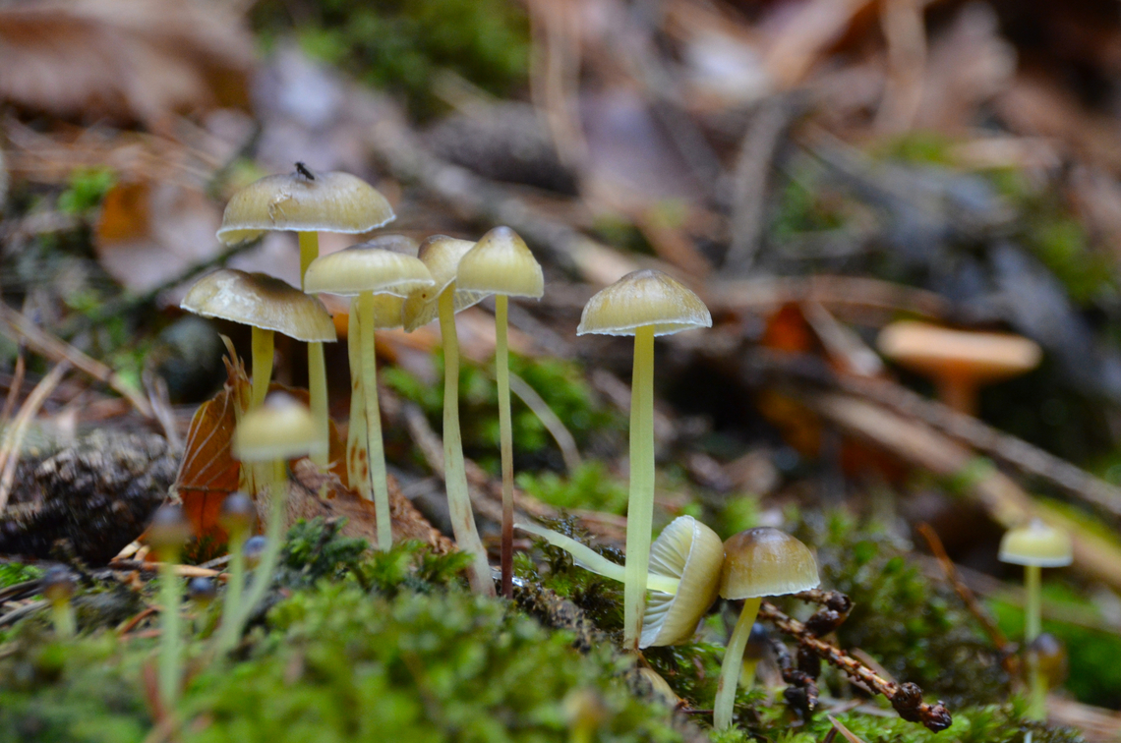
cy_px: 372
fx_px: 4896
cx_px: 560
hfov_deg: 13.1
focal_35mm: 158
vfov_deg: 8.7
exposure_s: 1/125
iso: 1100
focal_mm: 105
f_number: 5.3
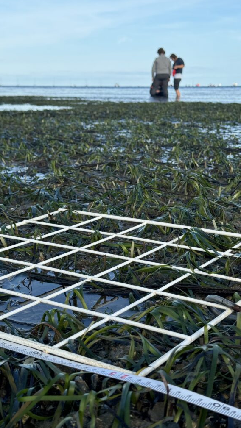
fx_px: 602
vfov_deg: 39.2
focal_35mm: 53
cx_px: 132
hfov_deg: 22.6
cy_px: 212
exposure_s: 1/1681
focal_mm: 6.76
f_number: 1.78
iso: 64
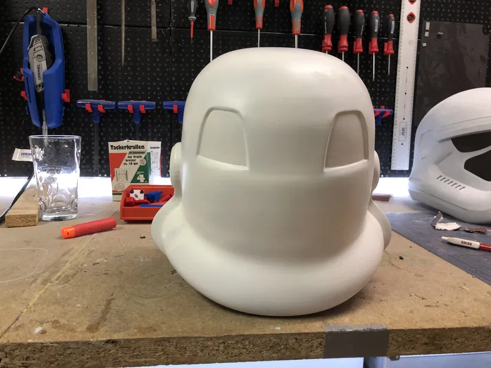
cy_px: 184
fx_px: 397
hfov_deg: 63.4
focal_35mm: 28
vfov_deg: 49.8
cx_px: 246
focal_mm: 4
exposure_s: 1/17
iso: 50
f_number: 1.8
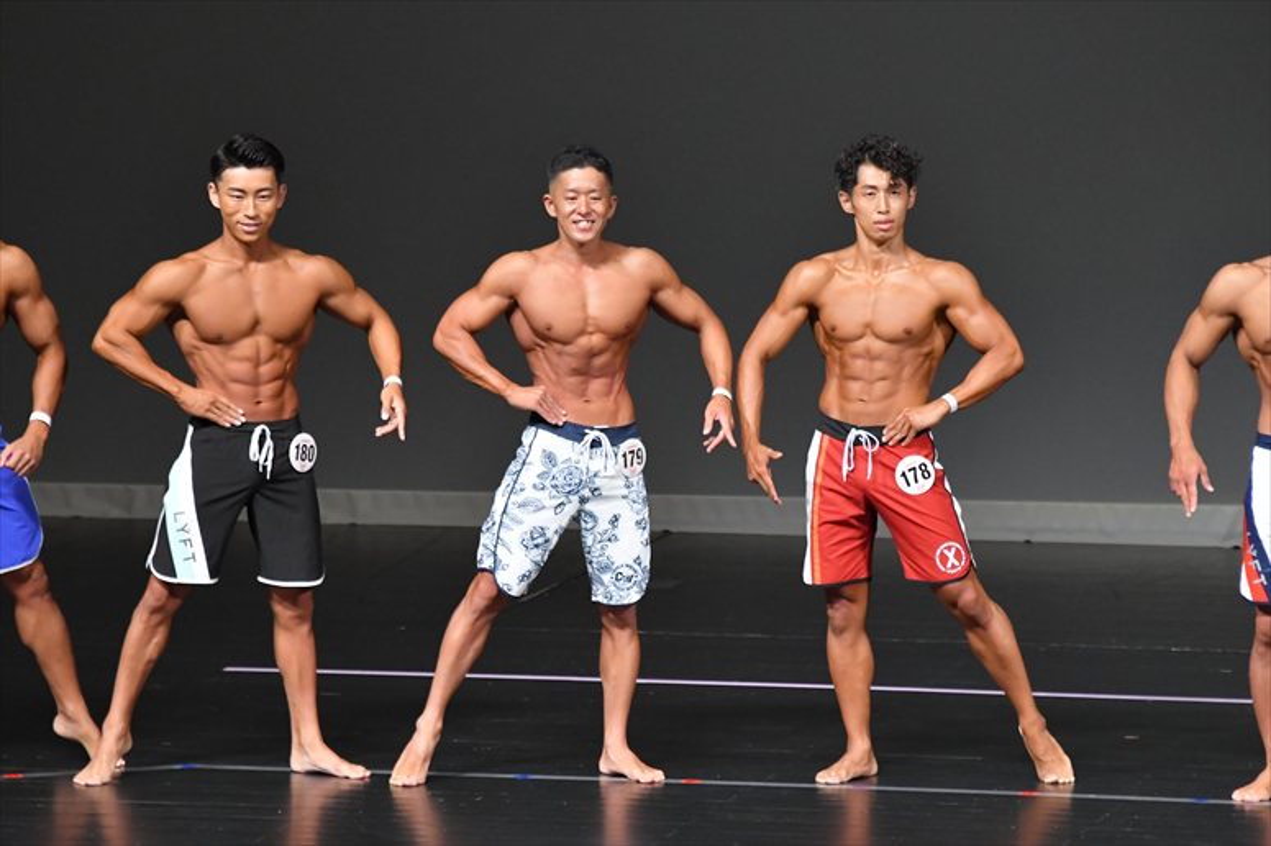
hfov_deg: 6.5
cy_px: 423
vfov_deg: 4.4
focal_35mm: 315
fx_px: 11116
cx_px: 636
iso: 4500
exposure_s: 1/400
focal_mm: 210
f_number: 5.6
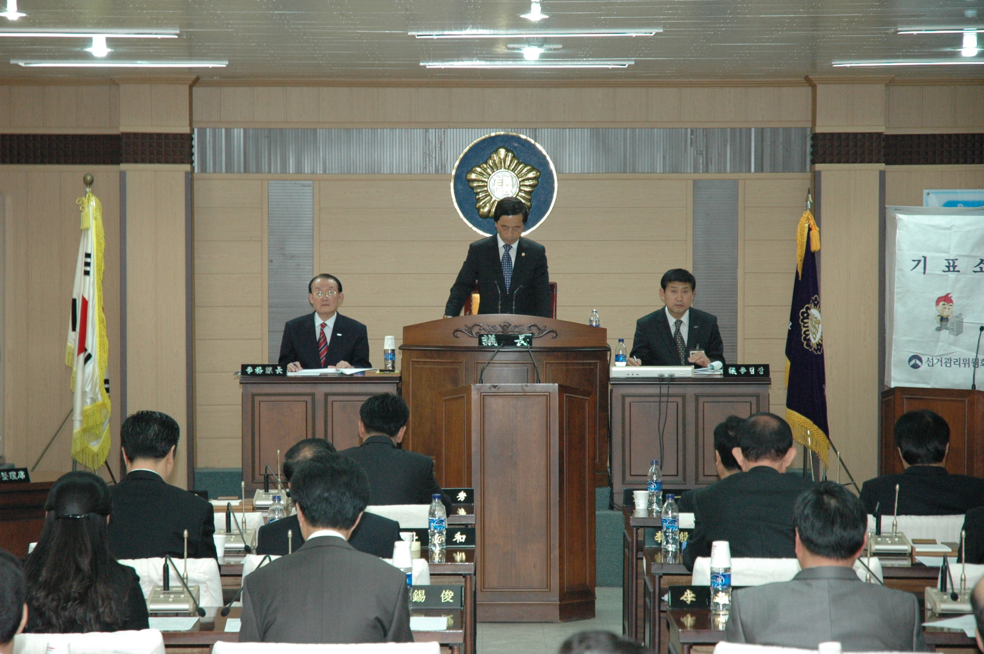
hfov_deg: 19.5
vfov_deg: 13.0
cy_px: 327
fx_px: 2867
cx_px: 492
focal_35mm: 105
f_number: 4.5
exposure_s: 1/60
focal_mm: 70
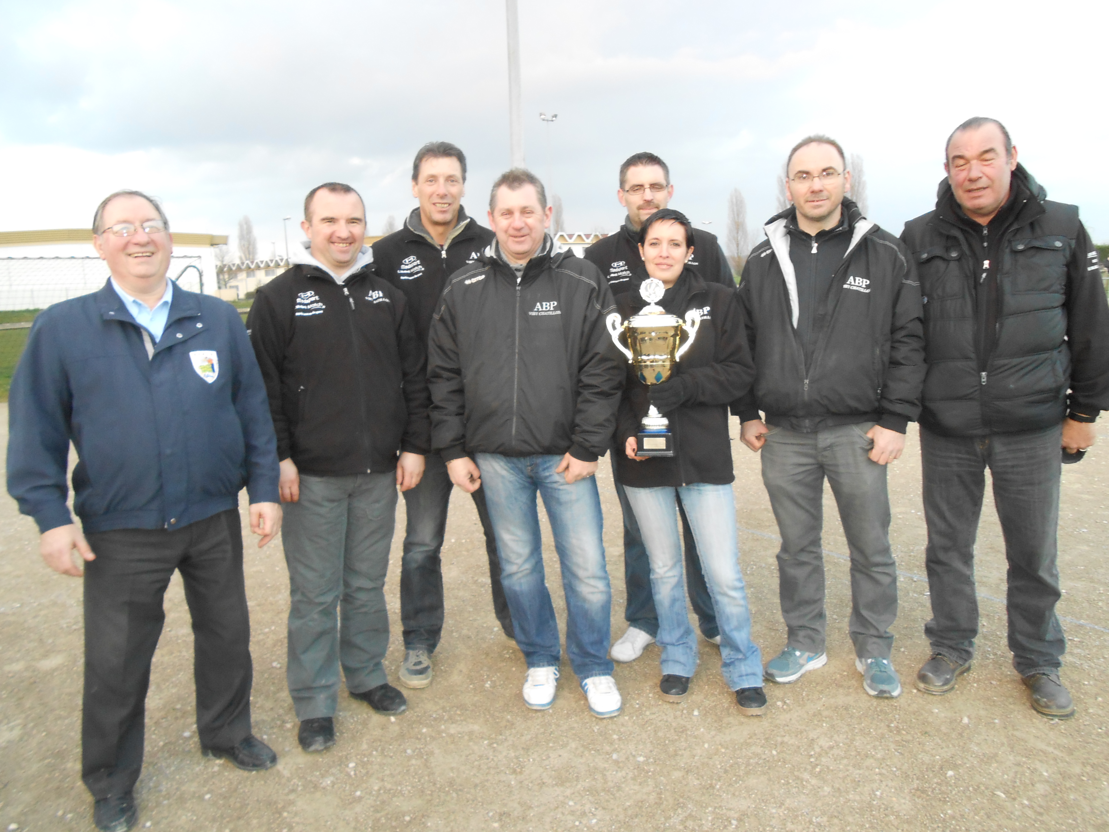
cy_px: 416
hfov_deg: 67.3
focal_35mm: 26
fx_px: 833
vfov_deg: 53.1
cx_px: 554
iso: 320
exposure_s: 1/25
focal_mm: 4.6
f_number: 3.5
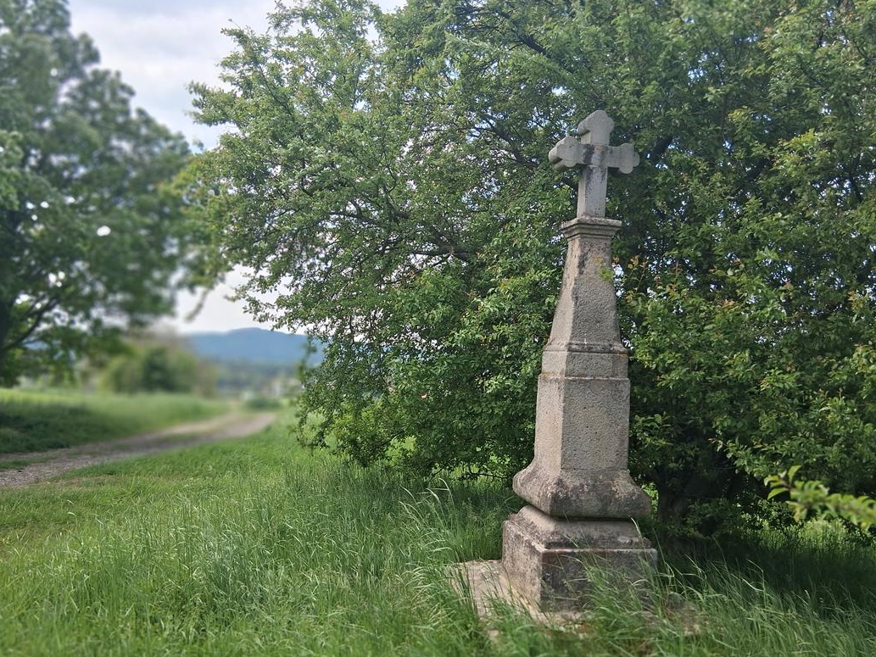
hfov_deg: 61.6
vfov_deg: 48.2
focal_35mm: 29
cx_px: 430
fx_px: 734
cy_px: 356
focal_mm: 3.98
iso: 25
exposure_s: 1/364
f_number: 1.8
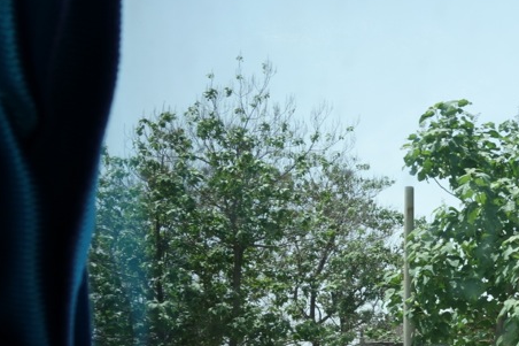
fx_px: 893
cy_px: 348
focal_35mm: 62
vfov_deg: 21.1
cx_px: 536
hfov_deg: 29.9
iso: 125
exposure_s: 1/250
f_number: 5.6
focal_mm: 10.4
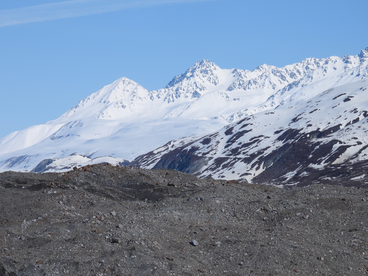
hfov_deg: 9.9
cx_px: 184
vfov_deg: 7.4
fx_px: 2126
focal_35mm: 200
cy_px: 138
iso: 100
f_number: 5
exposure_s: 1/1600
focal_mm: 35.7
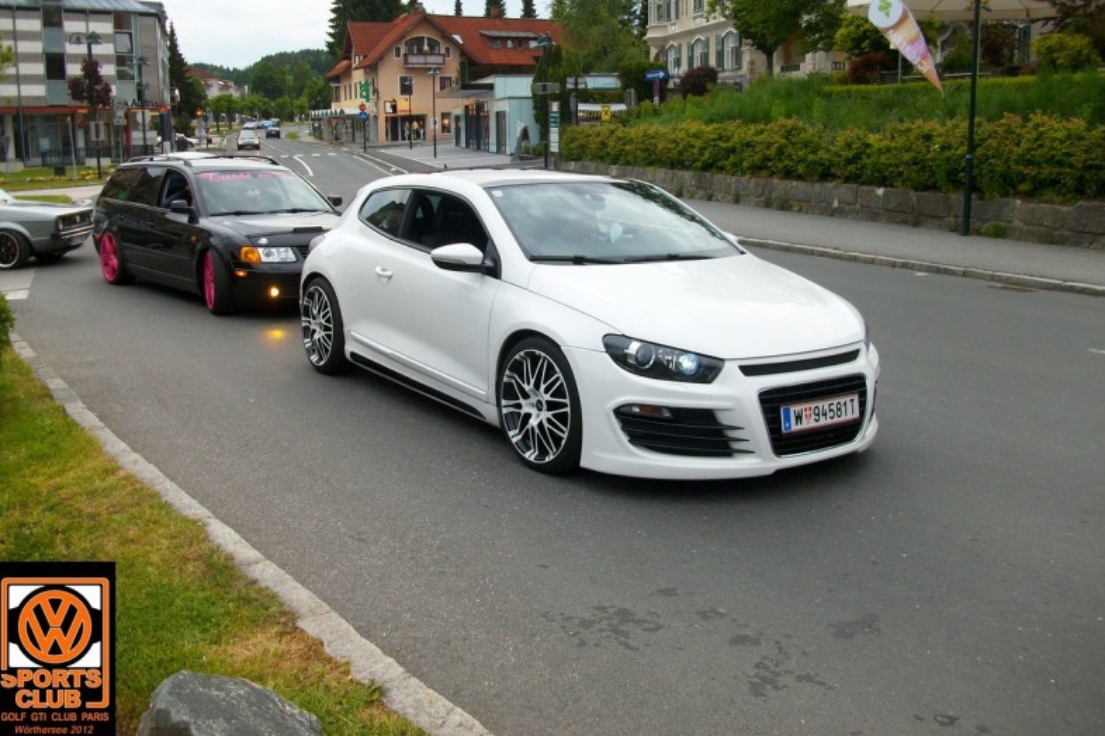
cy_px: 320
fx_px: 1105
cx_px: 557
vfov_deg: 36.8
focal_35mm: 36
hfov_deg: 53.1
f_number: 2.9
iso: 80
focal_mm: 5.7
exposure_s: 1/224
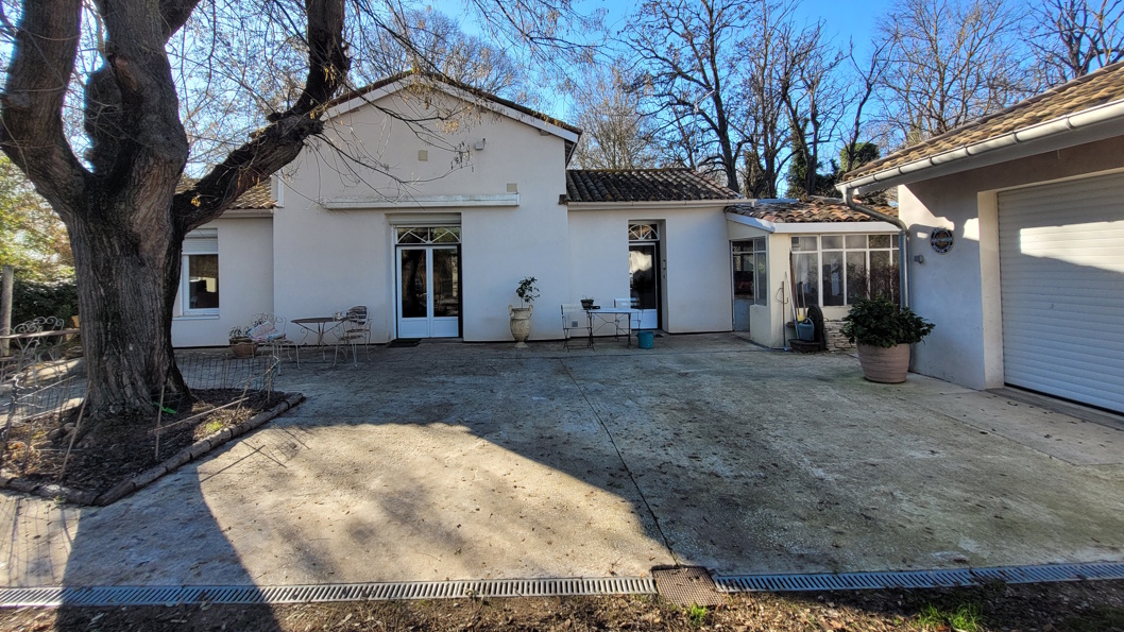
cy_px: 250
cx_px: 546
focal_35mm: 15
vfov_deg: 69.7
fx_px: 447
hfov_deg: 103.0
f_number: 2.2
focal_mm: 1.74
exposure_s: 1/452
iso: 40
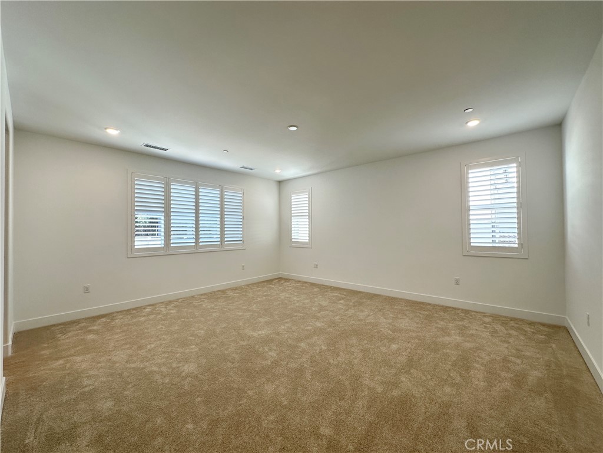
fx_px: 244
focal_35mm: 14
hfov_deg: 102.1
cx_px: 302
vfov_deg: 85.7
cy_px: 226
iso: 64
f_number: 2.2
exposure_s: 1/120
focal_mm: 2.22
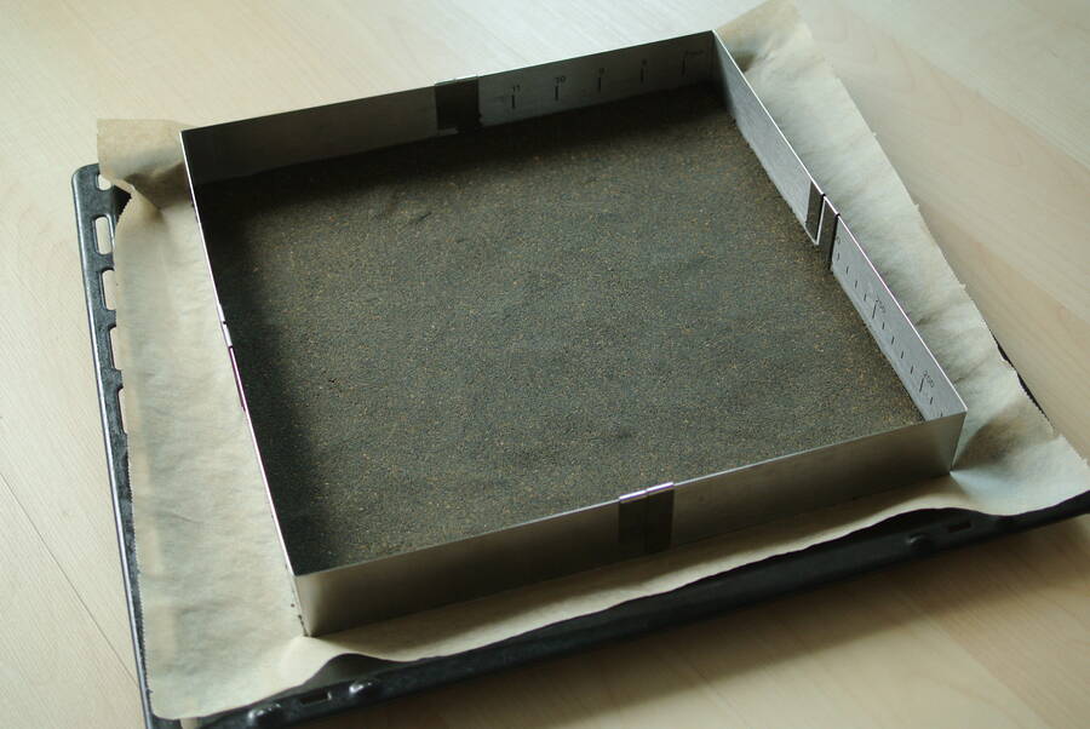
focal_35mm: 49
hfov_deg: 40.3
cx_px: 545
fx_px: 1485
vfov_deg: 27.6
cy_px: 364
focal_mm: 18.5
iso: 125
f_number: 1.8
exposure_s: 1/125
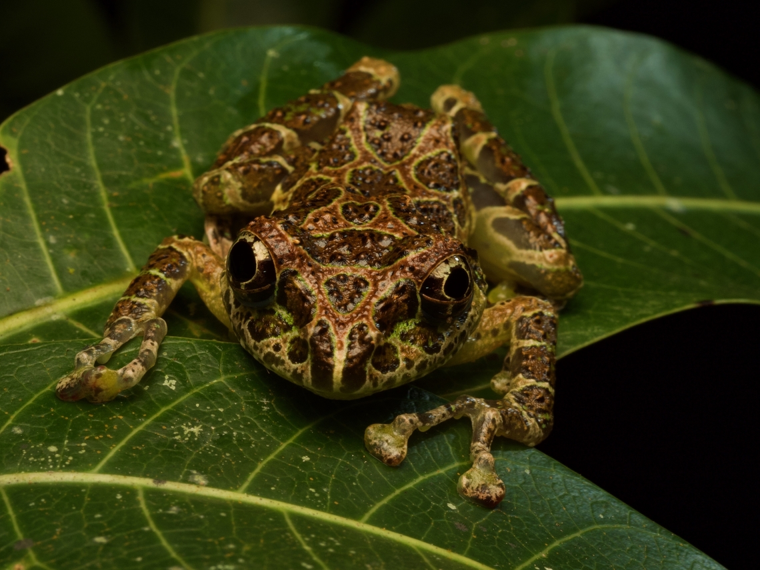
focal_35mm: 120
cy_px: 285
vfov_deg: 12.3
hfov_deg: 16.4
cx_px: 380
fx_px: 2635
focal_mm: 60
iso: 400
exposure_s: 1/125
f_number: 16
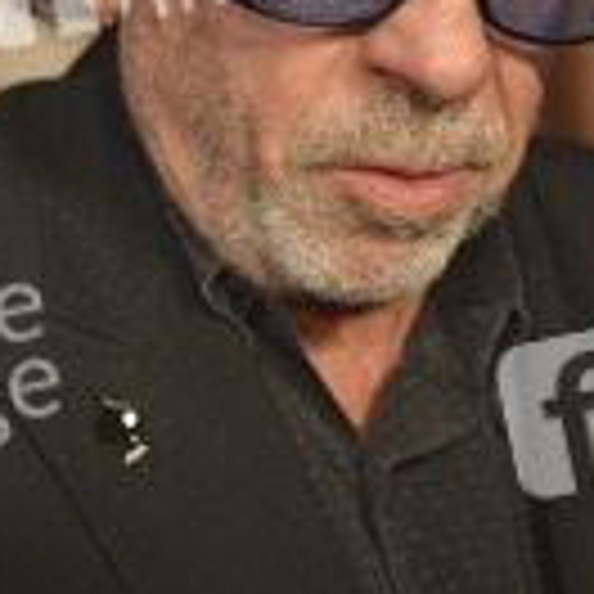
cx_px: 322
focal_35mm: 212
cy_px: 166
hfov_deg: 8.3
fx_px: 4116
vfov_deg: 8.2
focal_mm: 82
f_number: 3.5
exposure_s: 1/250
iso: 500
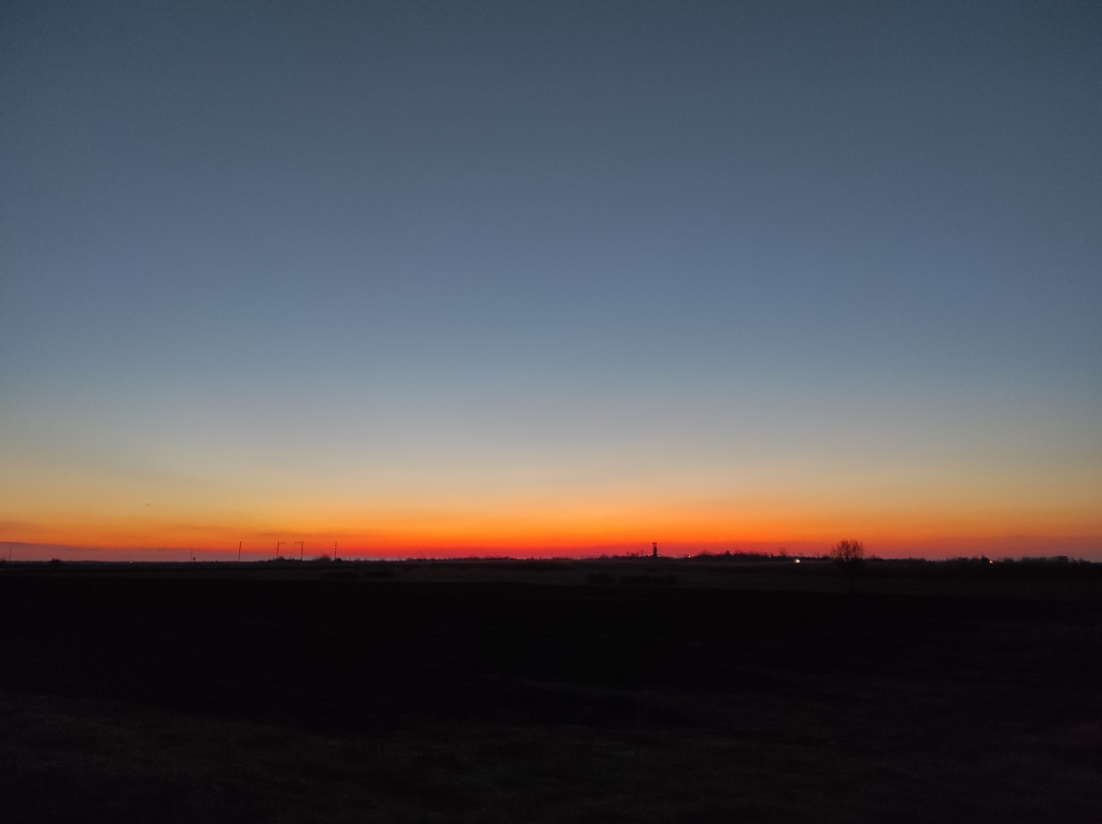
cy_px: 412
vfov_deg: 54.8
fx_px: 795
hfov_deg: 69.4
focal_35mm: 25
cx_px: 551
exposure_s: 1/20
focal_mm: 5.43
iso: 749
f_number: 1.89
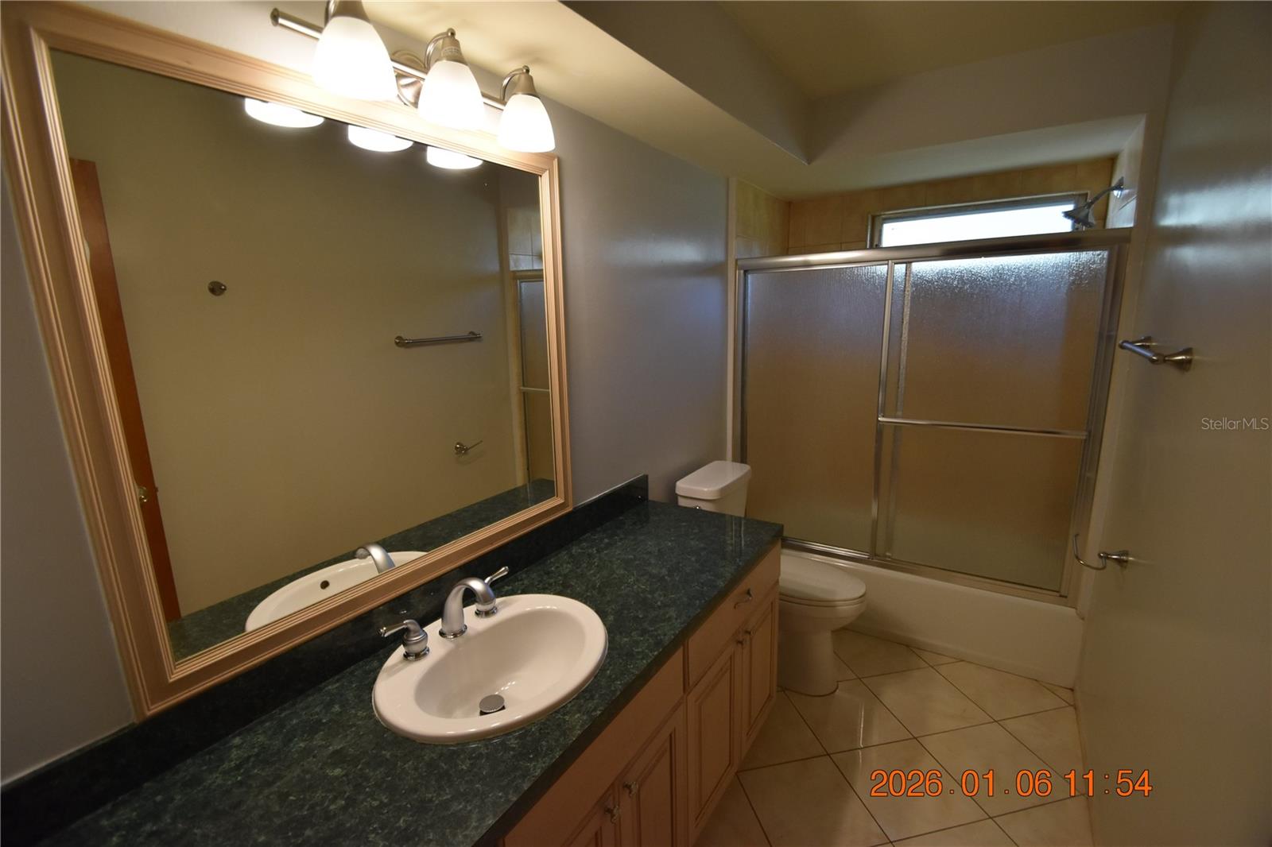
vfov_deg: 77.3
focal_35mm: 15
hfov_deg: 100.4
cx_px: 636
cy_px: 424
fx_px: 530
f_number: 3.5
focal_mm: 10
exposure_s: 1/250
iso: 800
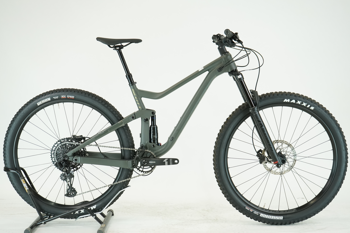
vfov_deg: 24.2
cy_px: 115
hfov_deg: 35.6
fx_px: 544
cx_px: 176
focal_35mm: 56
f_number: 5.6
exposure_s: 1/200
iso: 1600
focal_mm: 55
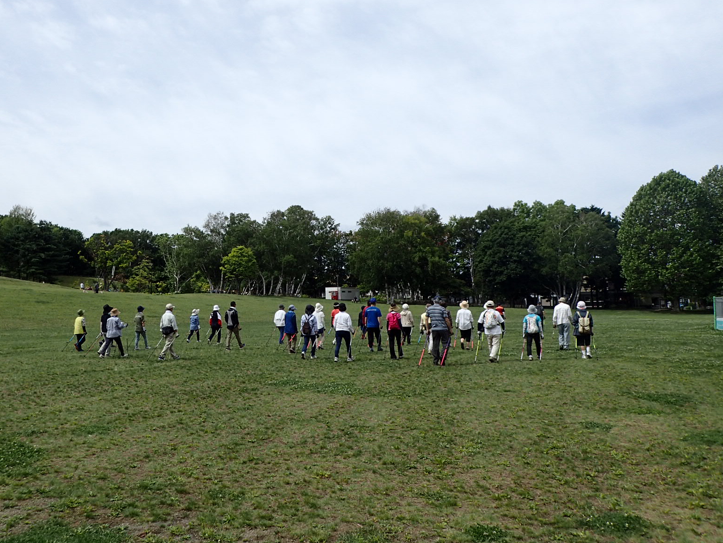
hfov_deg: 57.9
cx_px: 290
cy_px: 221
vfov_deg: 45.2
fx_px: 647
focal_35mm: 31
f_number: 8
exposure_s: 1/250
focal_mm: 4.5
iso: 100
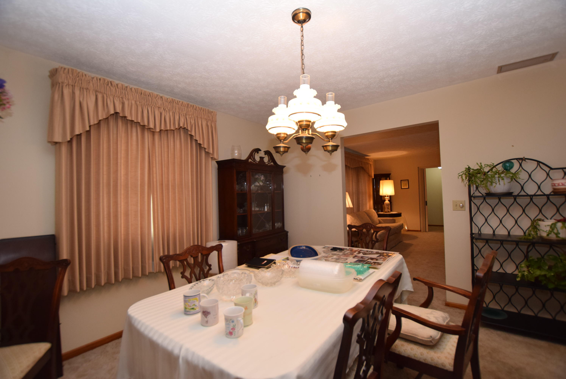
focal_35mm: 15
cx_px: 283
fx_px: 236
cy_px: 190
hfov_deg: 100.3
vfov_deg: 77.4
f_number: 4.5
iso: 800
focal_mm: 10
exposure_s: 1/80
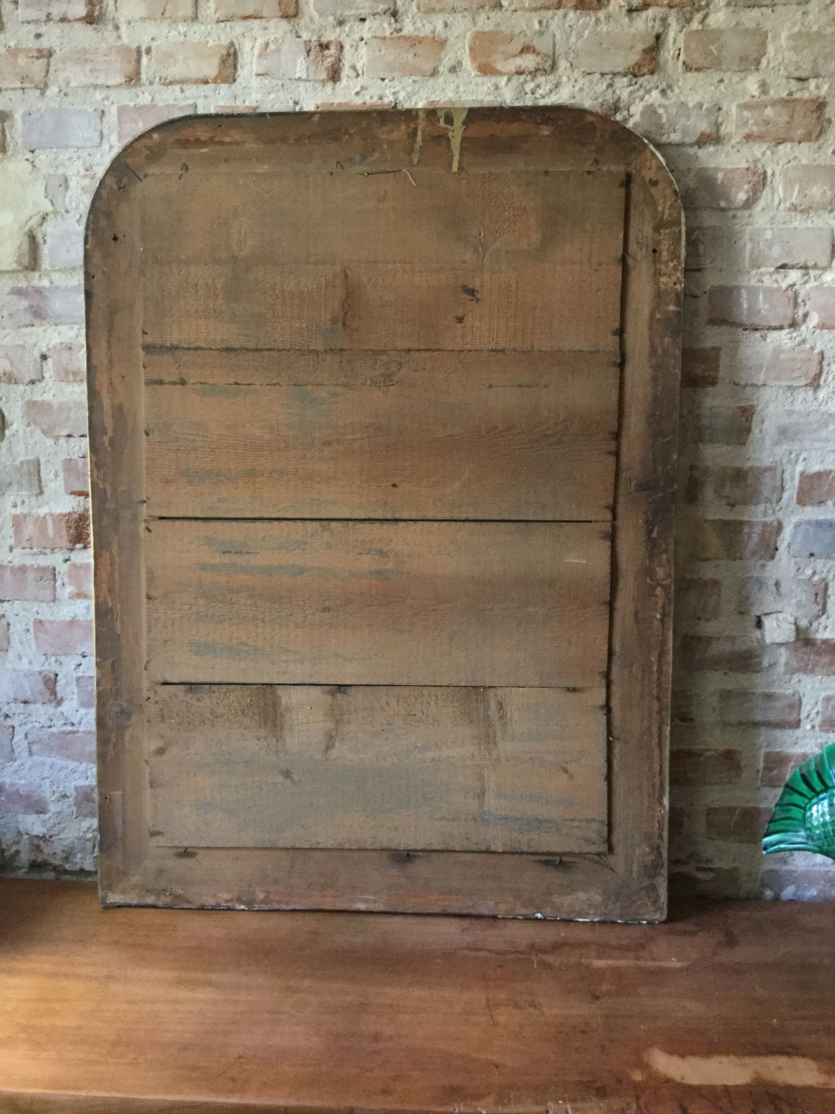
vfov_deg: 58.4
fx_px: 997
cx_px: 418
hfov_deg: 45.4
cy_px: 557
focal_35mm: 31
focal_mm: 3.3
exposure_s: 1/33
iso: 250
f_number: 2.4
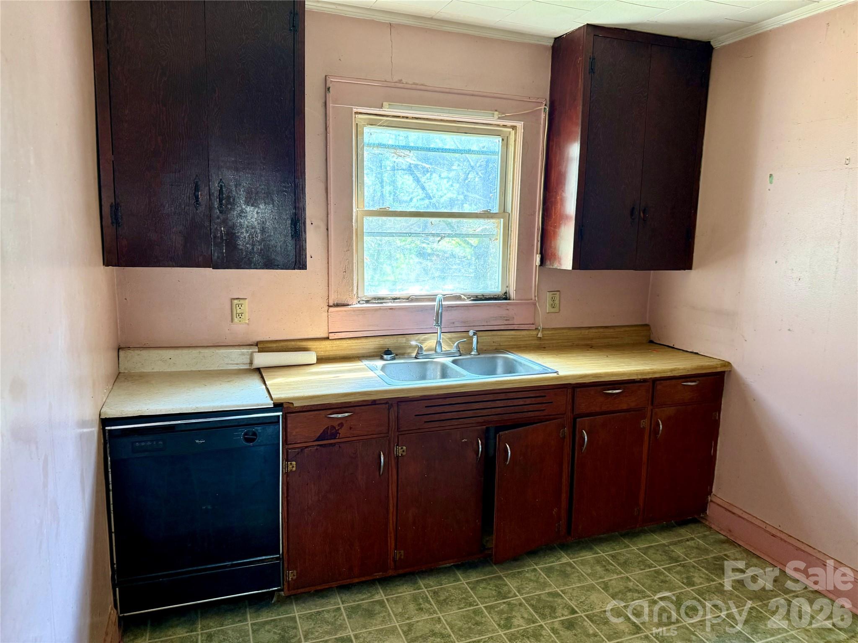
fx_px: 595
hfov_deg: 71.6
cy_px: 322
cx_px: 429
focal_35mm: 24
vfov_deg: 56.8
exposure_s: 1/60
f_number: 1.78
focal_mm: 6.76
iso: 250
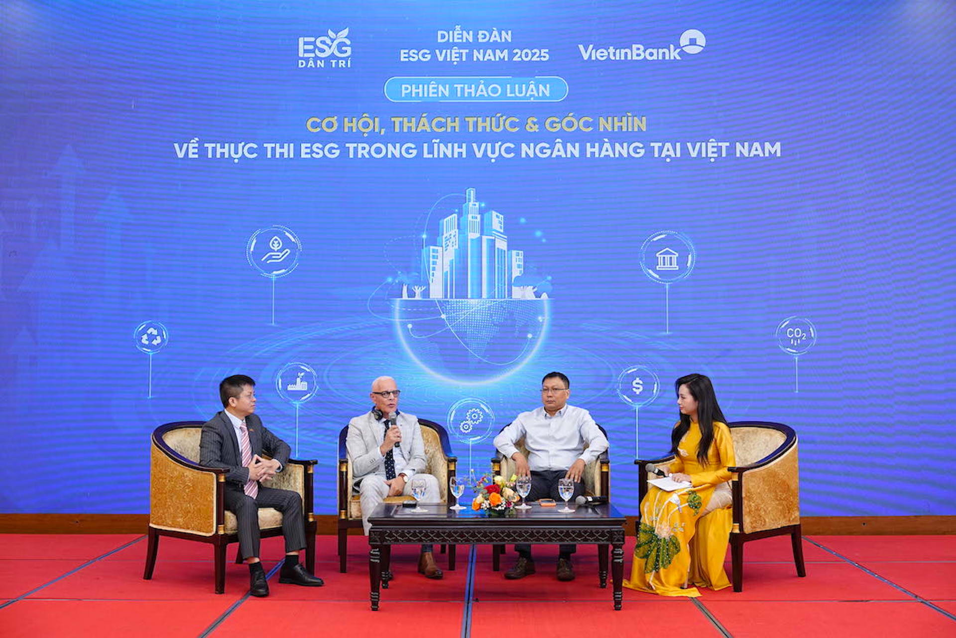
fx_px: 1116
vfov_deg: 31.9
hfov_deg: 46.4
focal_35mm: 42
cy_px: 319
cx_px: 478
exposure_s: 1/100
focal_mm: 42
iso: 640
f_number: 4
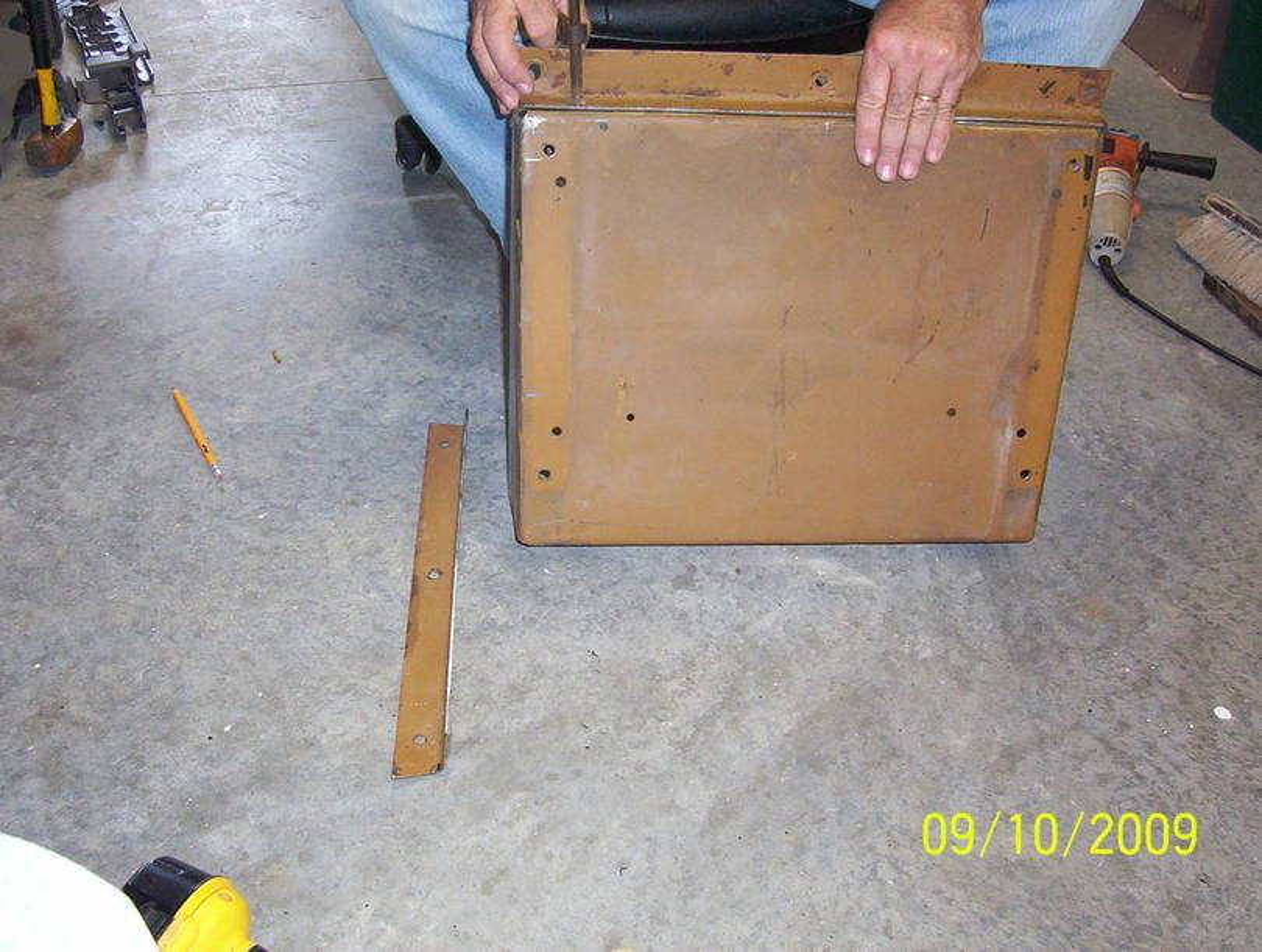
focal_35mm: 43
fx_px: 1571
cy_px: 476
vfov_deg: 33.7
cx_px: 631
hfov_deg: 43.8
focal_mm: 5.77
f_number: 2.73
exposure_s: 1/60
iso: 140
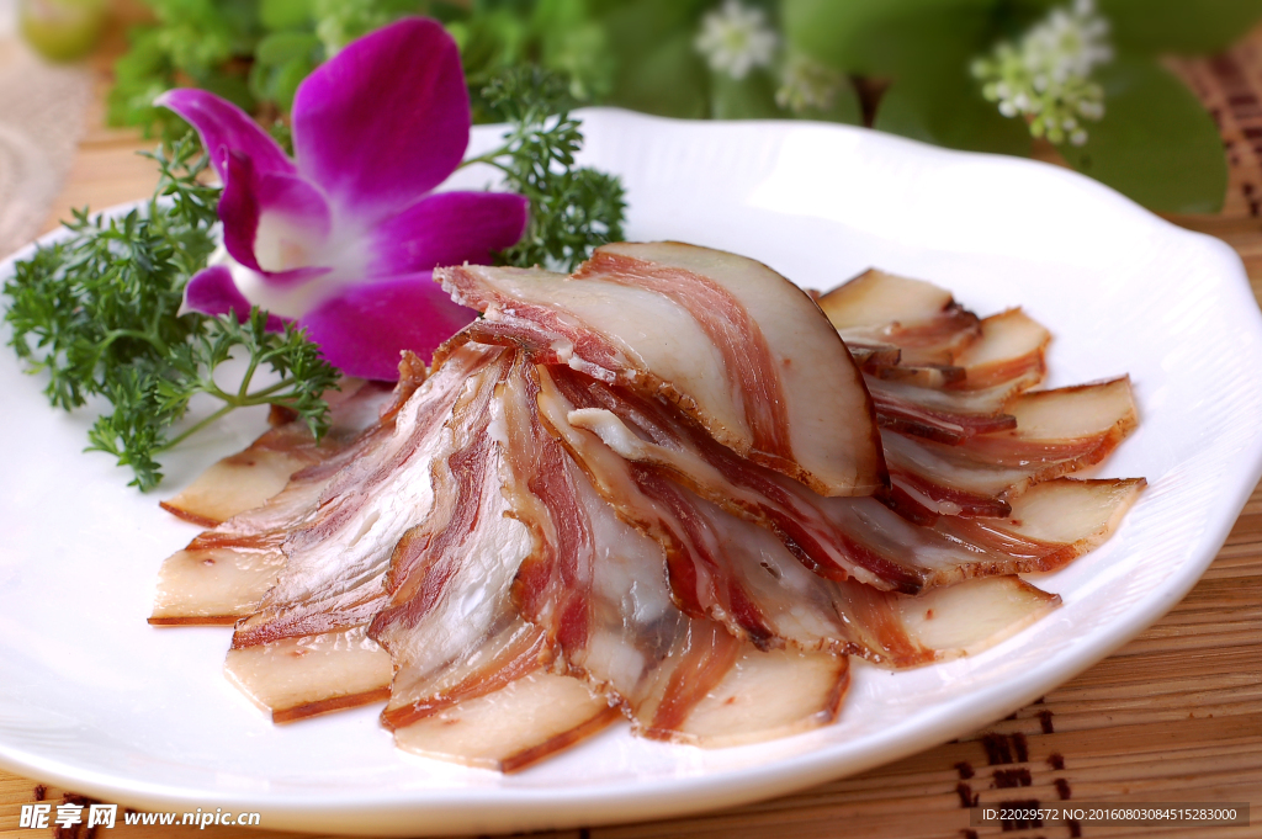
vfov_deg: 18.2
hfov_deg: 27.0
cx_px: 631
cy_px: 420
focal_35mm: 75
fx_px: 2627
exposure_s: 1/500
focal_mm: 50
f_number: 9
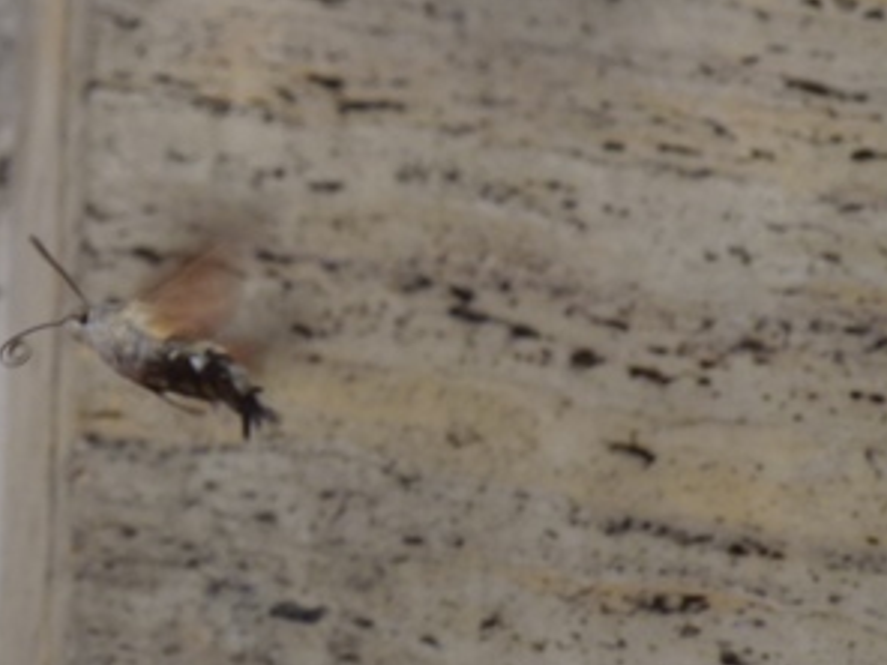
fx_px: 11838
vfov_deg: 3.2
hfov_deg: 4.3
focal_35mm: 462
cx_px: 15
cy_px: 306
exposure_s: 1/200
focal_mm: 38.3
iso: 100
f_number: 5.5
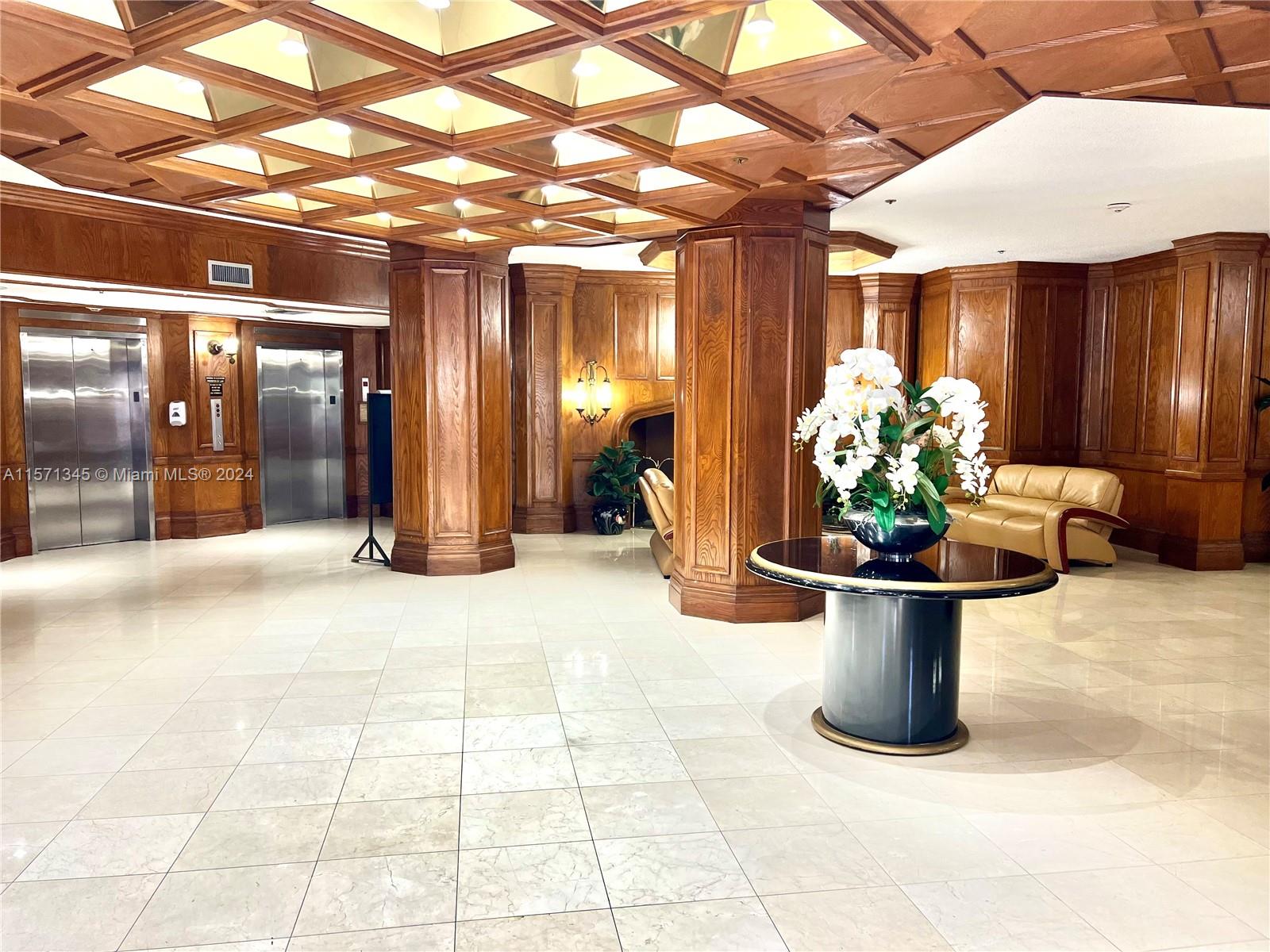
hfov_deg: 67.3
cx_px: 635
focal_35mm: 26
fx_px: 954
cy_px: 476
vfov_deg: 53.1
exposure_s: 1/120
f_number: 1.5
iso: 80
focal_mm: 5.7
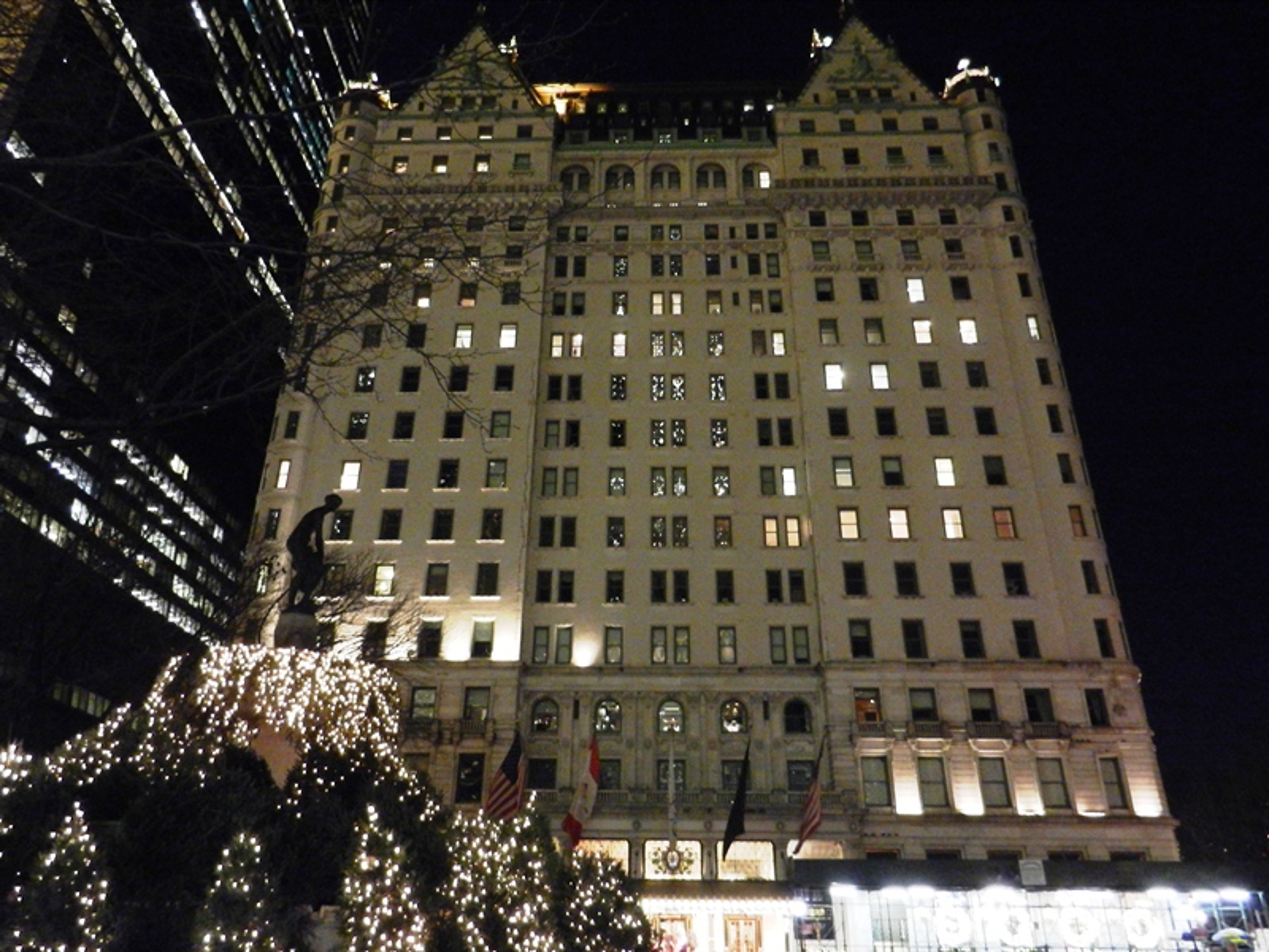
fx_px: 916
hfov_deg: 69.4
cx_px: 634
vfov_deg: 54.9
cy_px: 476
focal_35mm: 25
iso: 360
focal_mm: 4.5
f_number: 3.5
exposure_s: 1/15
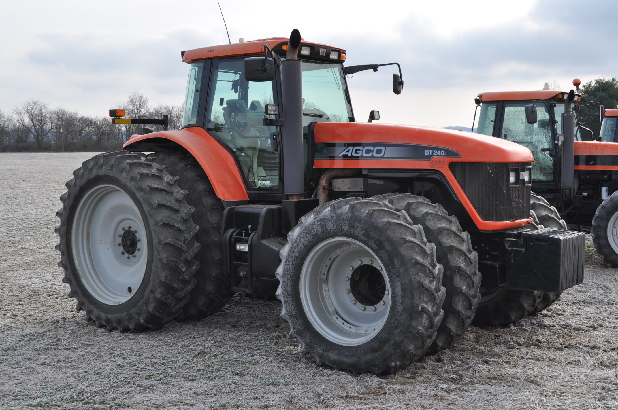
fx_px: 772
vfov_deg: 29.8
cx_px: 309
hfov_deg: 43.7
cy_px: 205
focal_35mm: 45
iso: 200
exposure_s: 1/250
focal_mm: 30
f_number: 8
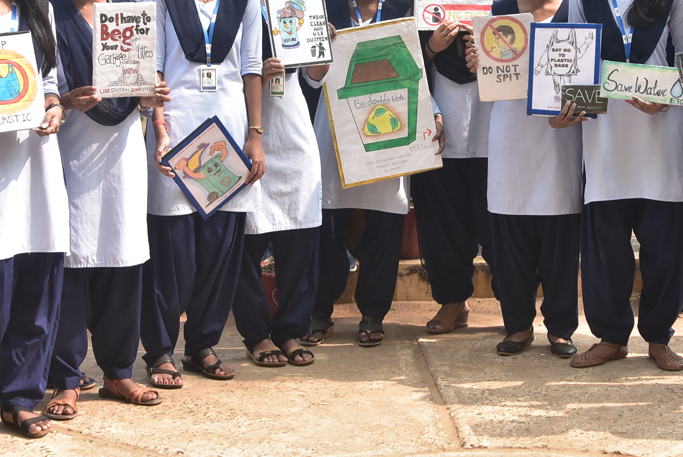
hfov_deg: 21.0
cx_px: 427
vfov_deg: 14.0
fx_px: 1842
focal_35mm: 97
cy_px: 72
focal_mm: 32
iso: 400
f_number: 8
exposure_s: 1/250
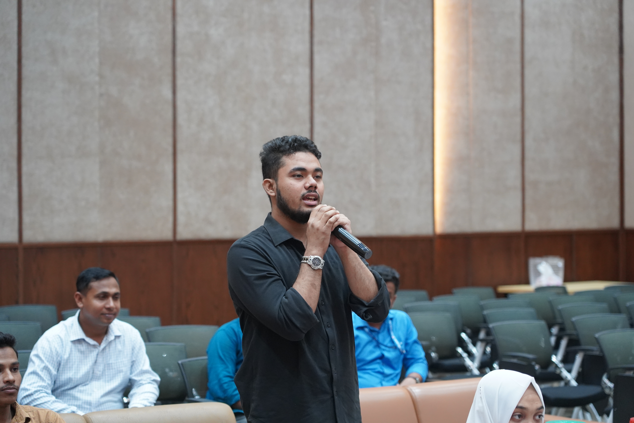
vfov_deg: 15.9
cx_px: 317
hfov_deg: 23.6
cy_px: 212
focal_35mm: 86
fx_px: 1514
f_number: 4
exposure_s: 1/160
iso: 4000
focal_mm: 86
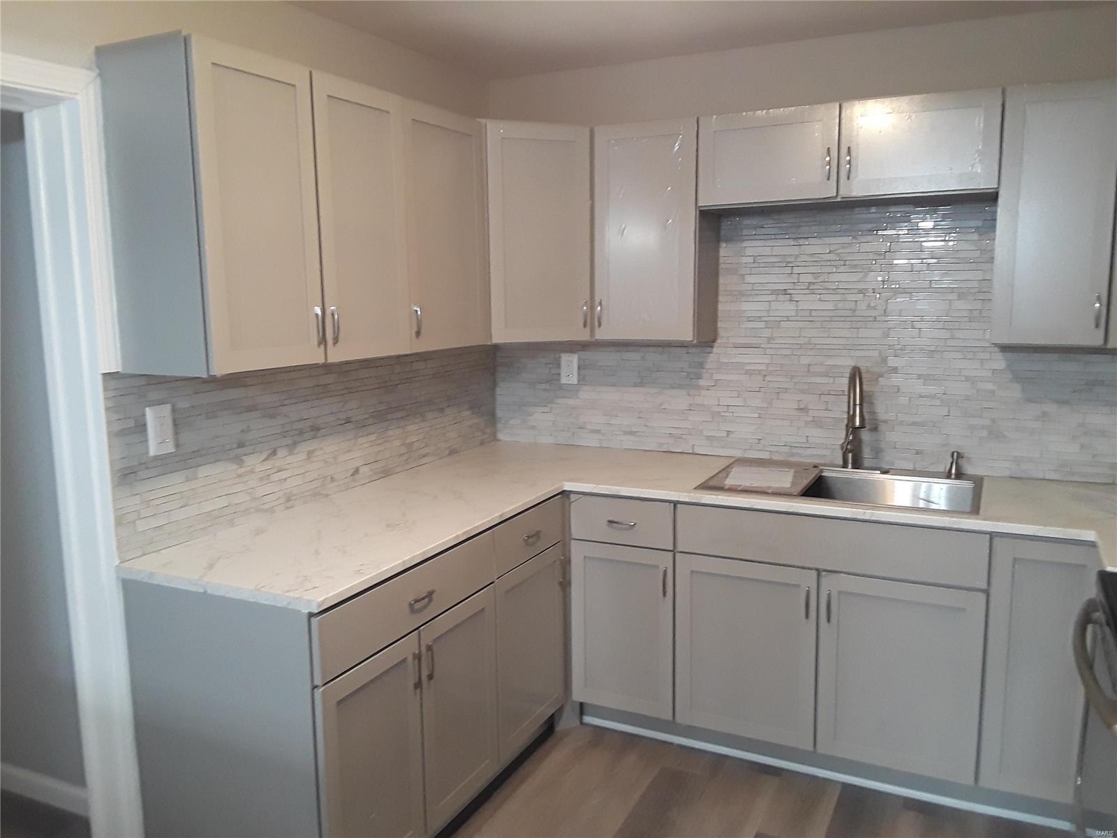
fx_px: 904
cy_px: 419
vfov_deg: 49.7
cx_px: 558
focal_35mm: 28
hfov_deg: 63.4
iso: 160
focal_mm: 2.9
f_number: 1.9
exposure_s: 1/20
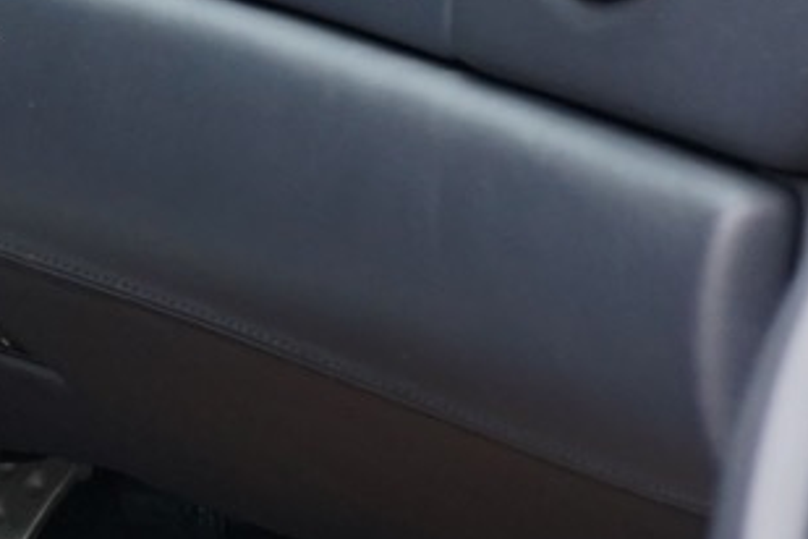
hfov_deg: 4.6
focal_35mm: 435
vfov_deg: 3.2
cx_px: -1020
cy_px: 400
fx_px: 9763
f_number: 5.6
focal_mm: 70
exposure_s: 1/80
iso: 1000
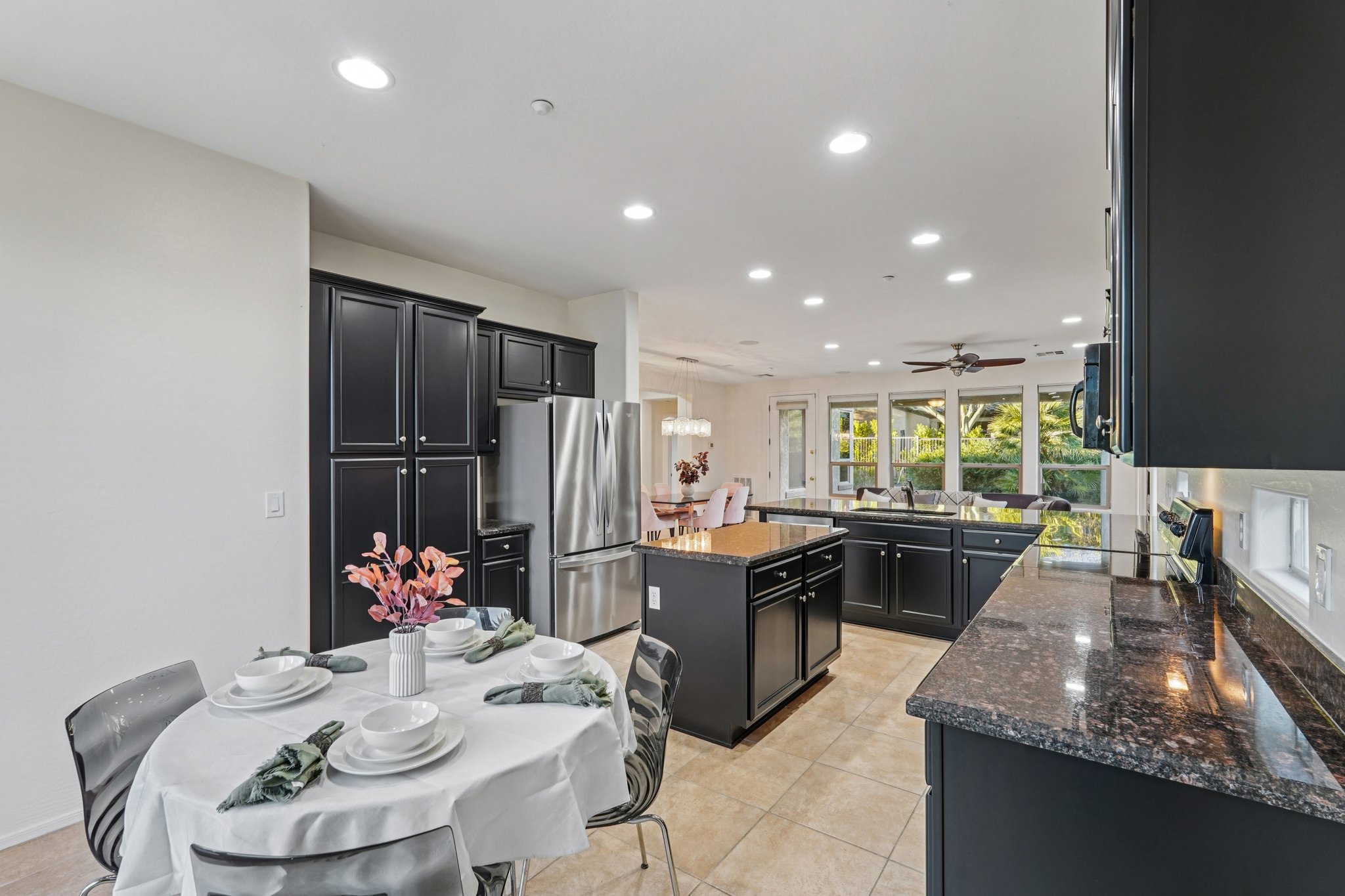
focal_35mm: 16
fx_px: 616
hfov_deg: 95.0
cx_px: 672
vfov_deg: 72.0
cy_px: 448
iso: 400
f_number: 8
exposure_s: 1/10
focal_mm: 16.5
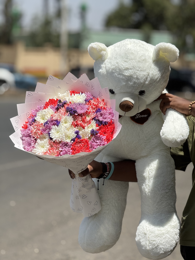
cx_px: 98
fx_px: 901
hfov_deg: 12.3
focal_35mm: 120
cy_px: 130
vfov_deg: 16.4
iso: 50
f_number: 2.8
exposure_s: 1/1342
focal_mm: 15.66
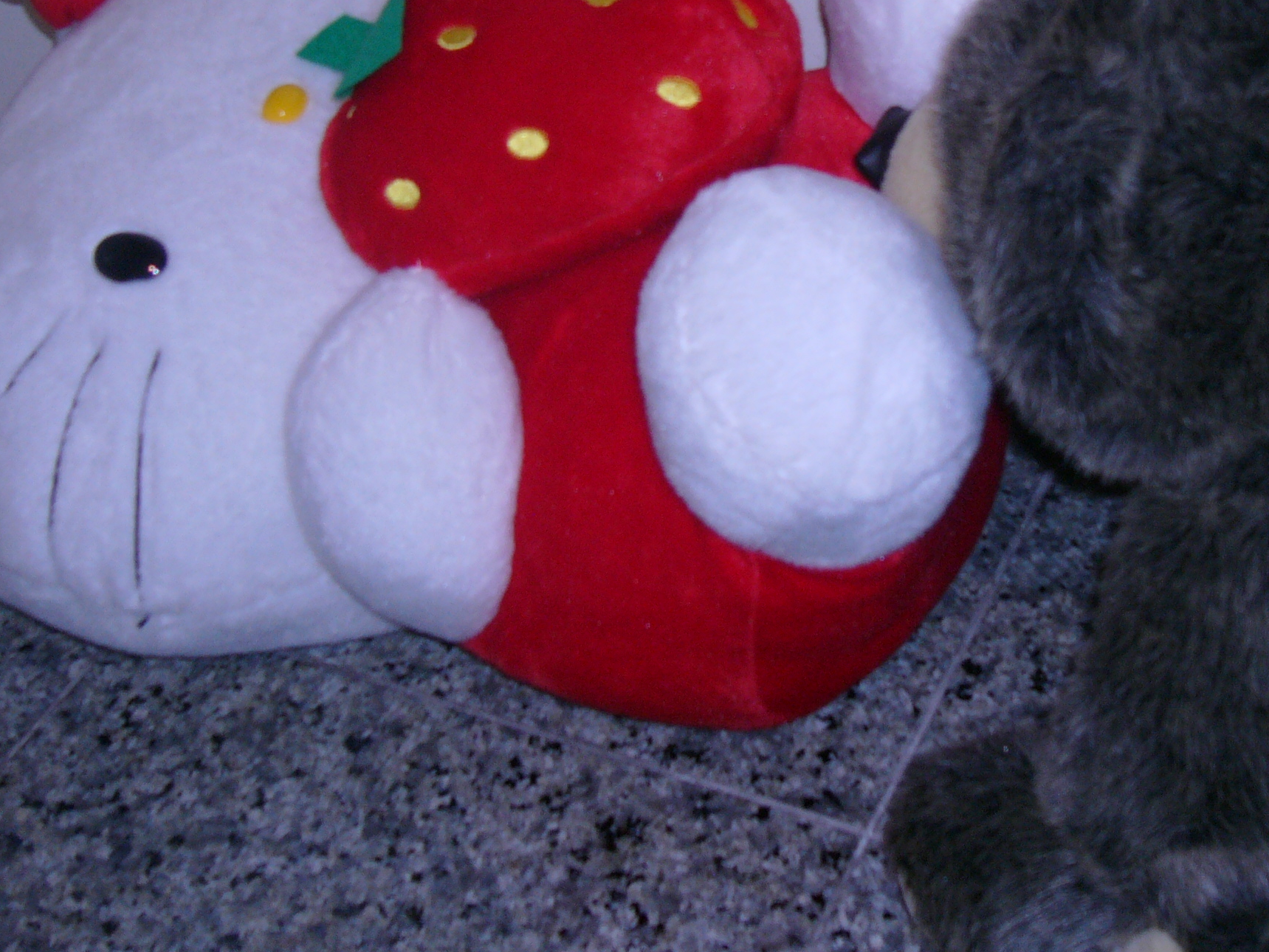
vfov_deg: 21.9
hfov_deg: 28.8
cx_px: 823
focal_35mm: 67
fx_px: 2457
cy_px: 327
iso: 100
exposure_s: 1/60
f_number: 3.2
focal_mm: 7.5
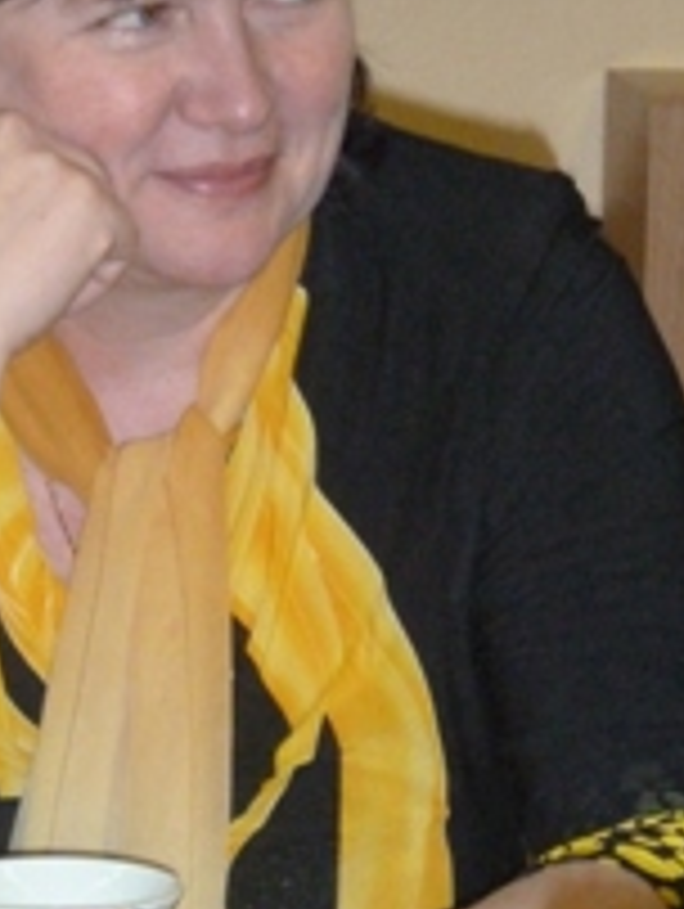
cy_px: 369
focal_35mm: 291
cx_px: 45
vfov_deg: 6.8
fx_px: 7651
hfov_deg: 5.1
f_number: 4.5
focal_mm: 24.1
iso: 800
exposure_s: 1/160
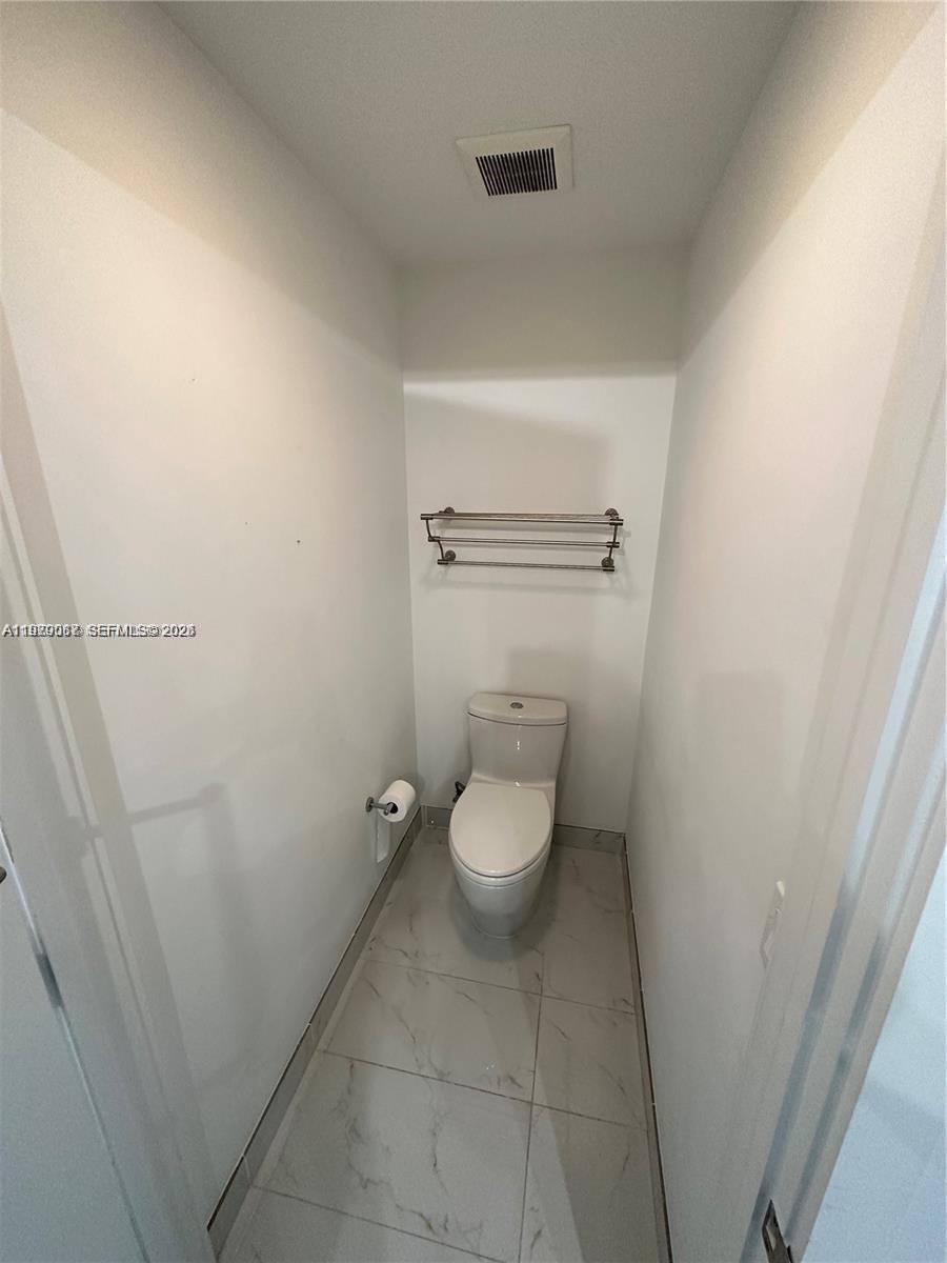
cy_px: 632
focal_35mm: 14
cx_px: 474
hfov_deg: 85.7
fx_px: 511
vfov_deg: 102.1
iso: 250
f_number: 2.2
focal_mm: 2.22
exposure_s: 1/112
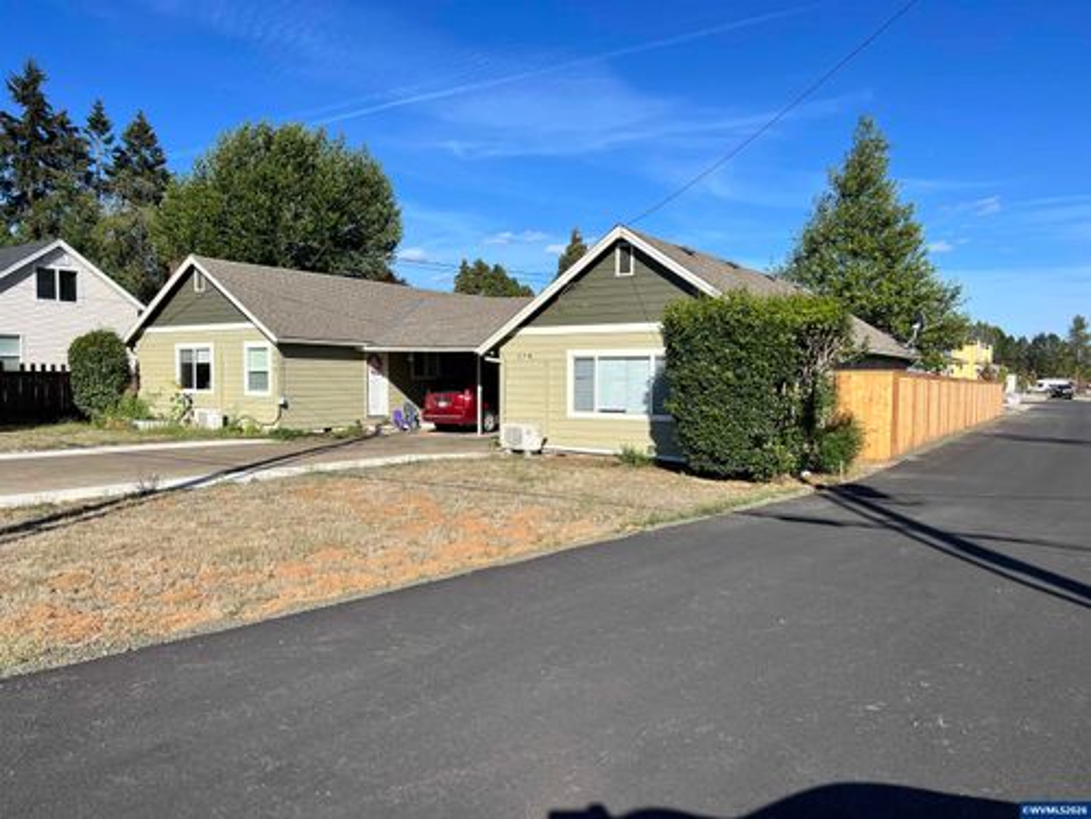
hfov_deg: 67.3
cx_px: 546
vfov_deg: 53.1
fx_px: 819
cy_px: 410
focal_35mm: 26
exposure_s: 1/4444
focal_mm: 5.7
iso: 50
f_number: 1.5
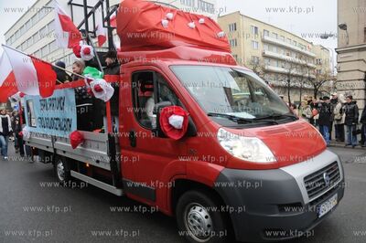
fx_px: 274
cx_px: 183
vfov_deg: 47.9
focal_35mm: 27
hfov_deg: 67.4
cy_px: 122
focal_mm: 18
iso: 800
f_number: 5.6
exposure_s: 1/100
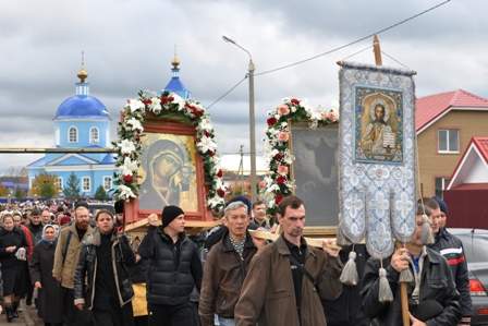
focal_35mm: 52
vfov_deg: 25.8
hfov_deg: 37.8
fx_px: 712
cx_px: 244
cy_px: 163
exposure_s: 1/200
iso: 200
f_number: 5
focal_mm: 35
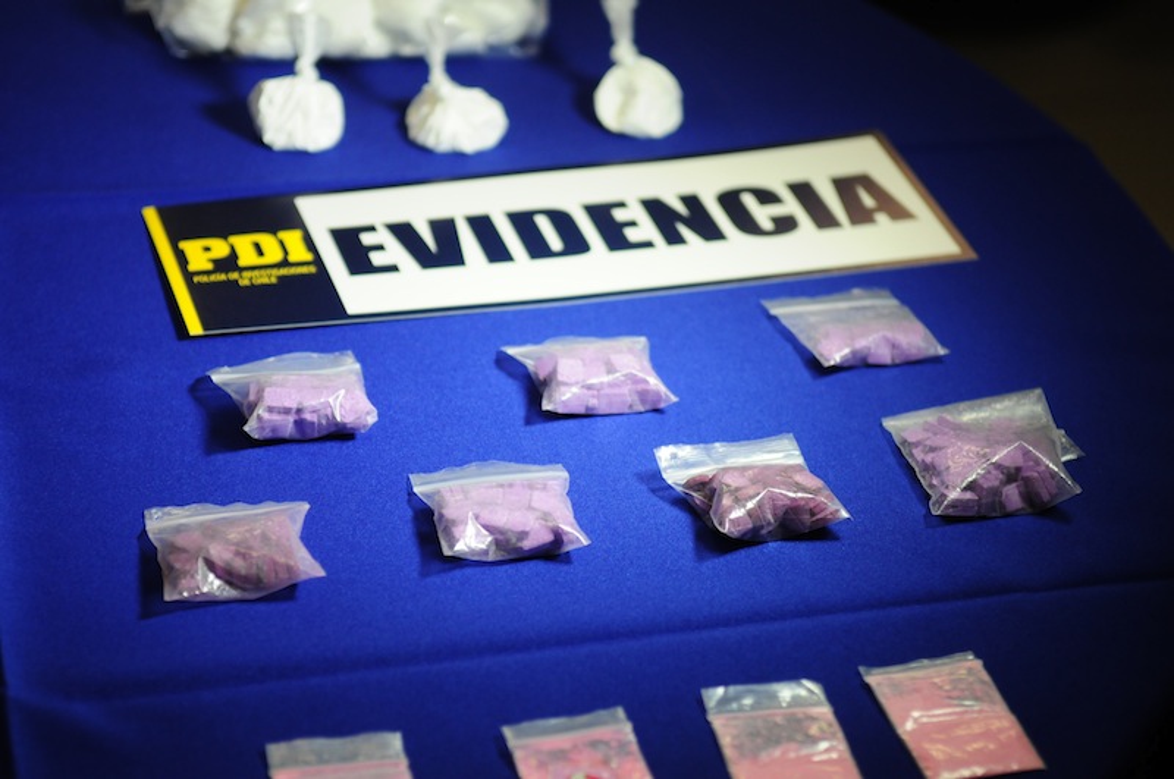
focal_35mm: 82
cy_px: 390
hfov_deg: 24.7
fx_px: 2687
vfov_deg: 16.5
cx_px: 587
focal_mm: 55
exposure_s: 1/250
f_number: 3.2
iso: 800
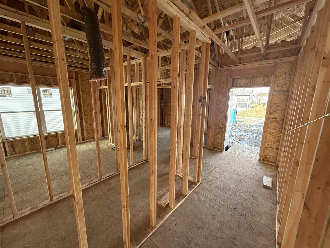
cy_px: 124
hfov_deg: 102.1
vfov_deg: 85.7
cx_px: 165
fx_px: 133
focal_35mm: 14
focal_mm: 2.22
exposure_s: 1/99
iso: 80
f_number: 2.2
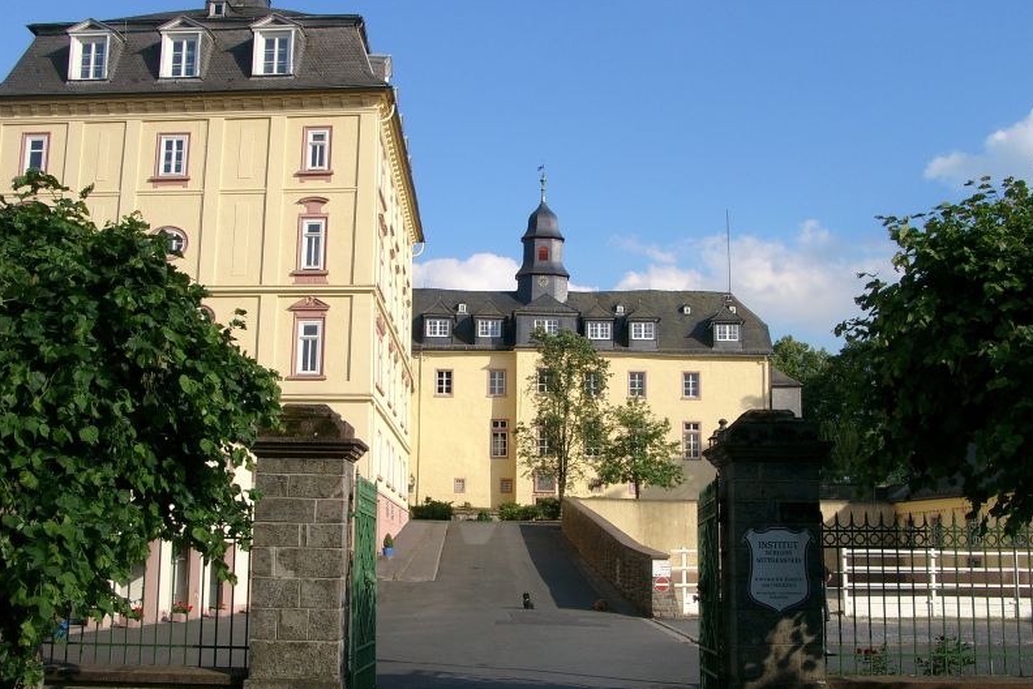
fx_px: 1205
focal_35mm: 42
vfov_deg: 31.9
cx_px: 516
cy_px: 346
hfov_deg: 46.4
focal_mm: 8.4
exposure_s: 1/806
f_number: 4
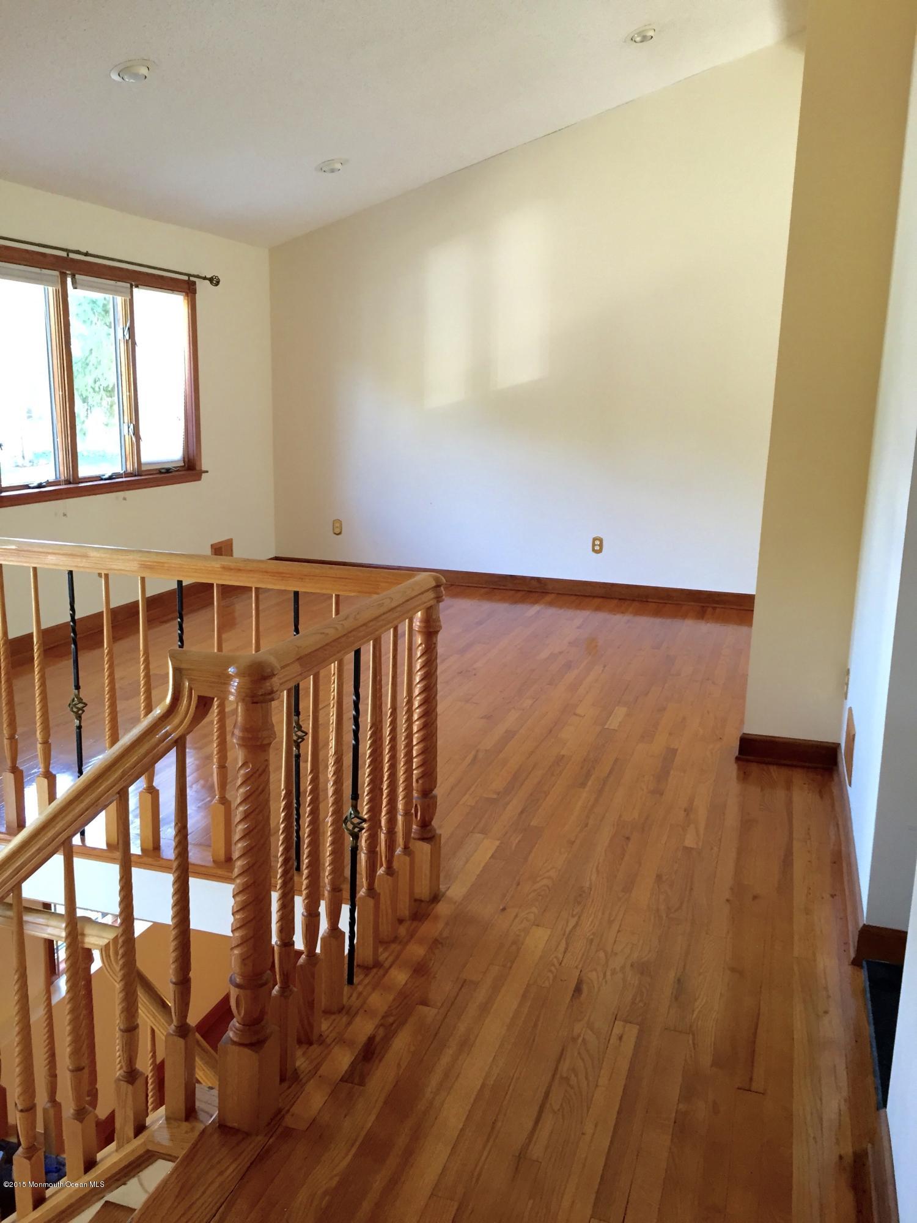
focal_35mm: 29
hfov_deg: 48.2
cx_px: 458
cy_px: 612
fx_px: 1024
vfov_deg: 61.7
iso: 80
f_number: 2.2
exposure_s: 1/30
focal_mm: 4.15
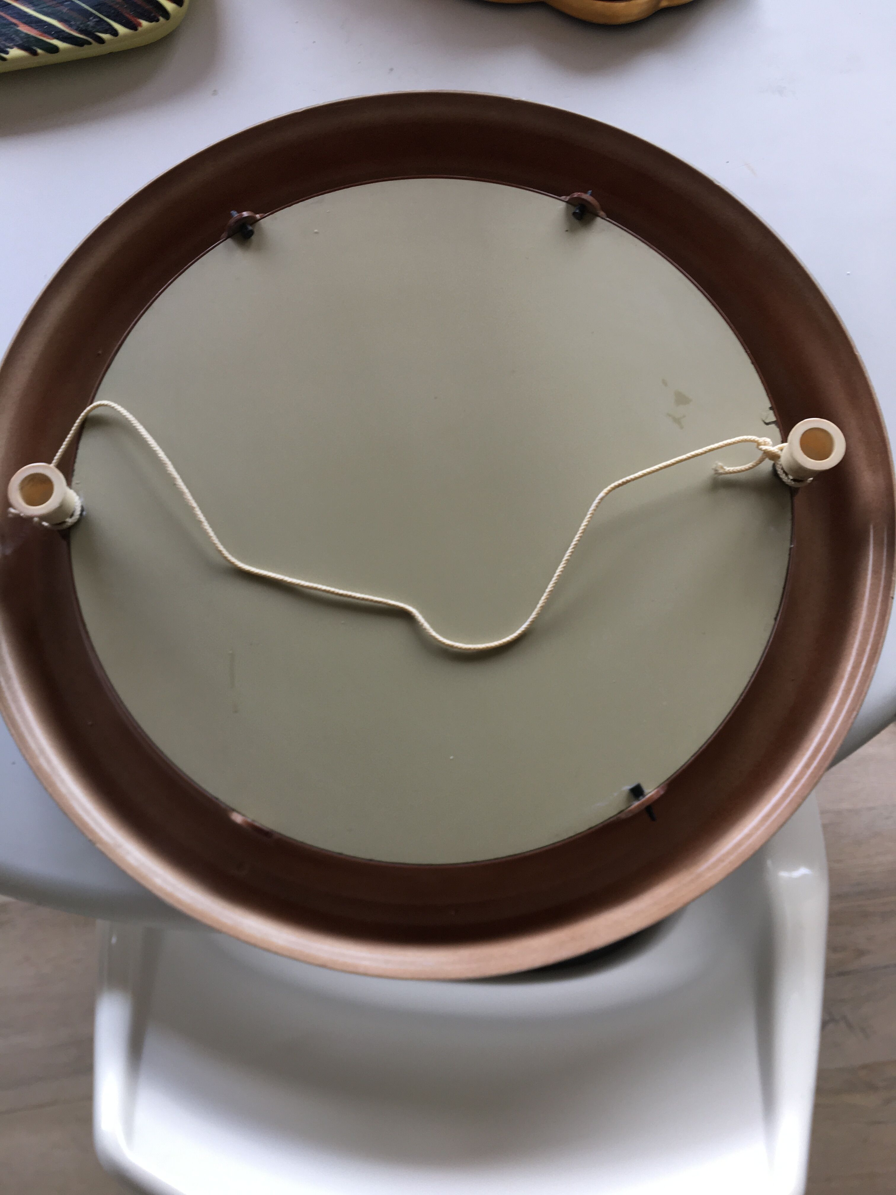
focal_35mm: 29
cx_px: 448
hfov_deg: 48.2
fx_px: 1001
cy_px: 598
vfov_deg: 61.7
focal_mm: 4.15
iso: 25
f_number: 2.2
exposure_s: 1/50
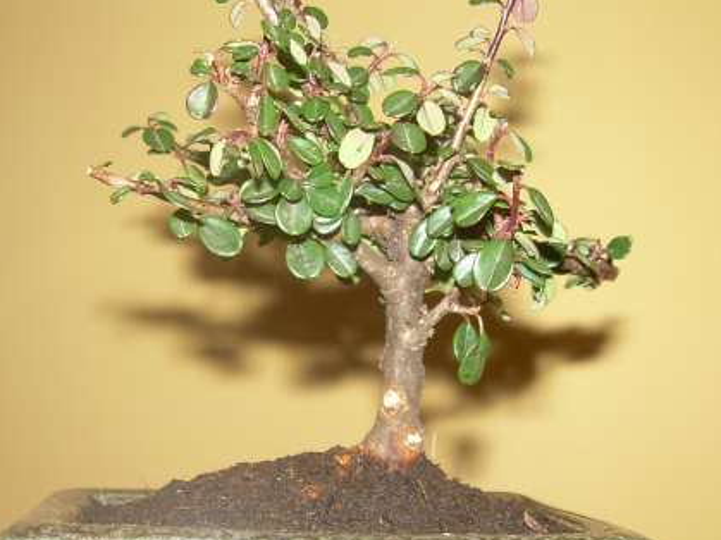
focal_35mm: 58
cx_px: 342
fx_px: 1208
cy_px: 316
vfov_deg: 25.2
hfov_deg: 33.2
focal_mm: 6.3
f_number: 2.8
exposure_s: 1/60
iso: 50
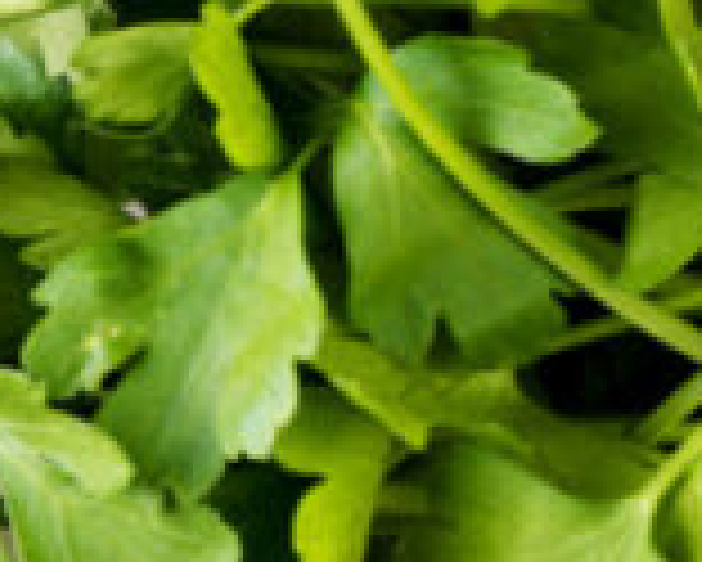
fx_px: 23742
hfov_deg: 1.7
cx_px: 1125
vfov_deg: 1.4
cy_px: 344
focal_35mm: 1142
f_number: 13
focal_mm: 185
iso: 100
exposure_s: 1/200
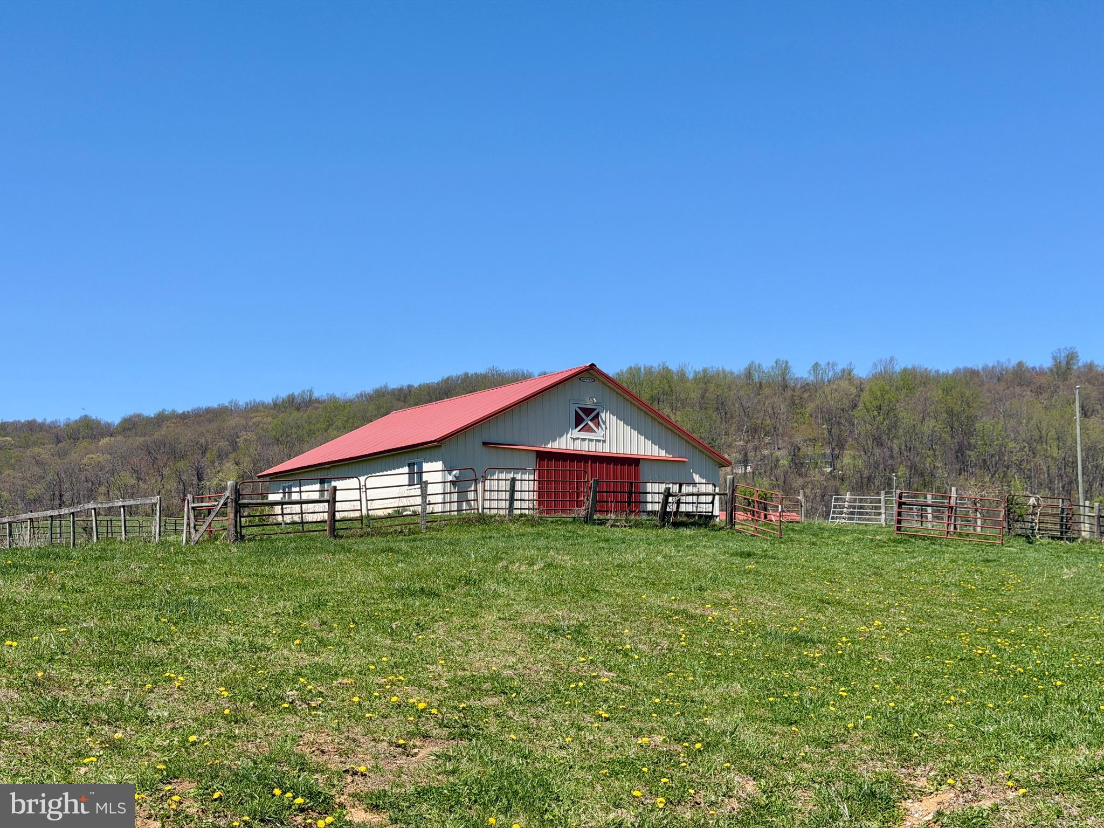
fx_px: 1531
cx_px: 552
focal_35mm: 48
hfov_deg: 39.7
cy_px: 414
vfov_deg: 30.3
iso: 64
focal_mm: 6.76
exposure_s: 1/4878
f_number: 1.78
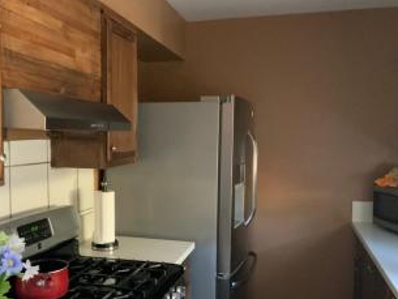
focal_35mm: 38
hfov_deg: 48.7
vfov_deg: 37.7
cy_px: 163
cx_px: 164
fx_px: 437
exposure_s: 1/30
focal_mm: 3
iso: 500
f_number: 1.8
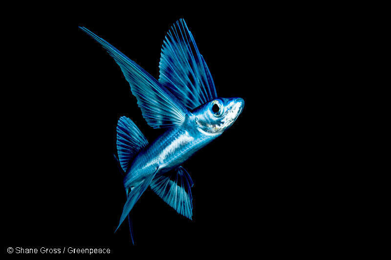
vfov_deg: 15.2
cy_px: 130
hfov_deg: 22.6
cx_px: 196
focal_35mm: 90
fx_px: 977
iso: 500
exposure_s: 1/250
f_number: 29
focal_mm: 60
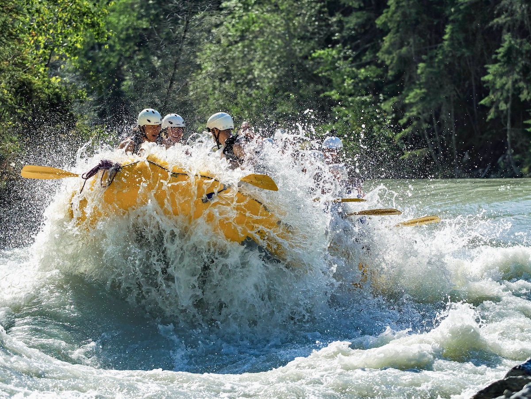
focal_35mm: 300
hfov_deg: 6.6
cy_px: 200
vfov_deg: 5.0
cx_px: 266
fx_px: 4602
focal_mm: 150
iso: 400
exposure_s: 1/1600
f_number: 4.5
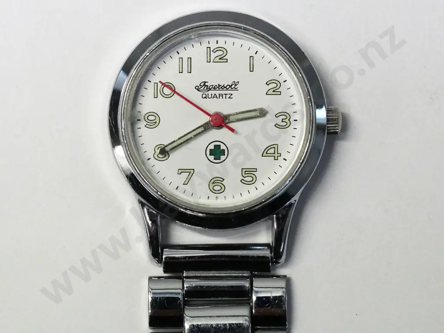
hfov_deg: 16.4
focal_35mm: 120
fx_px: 1538
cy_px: 166
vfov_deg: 12.3
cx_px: 222
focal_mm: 60
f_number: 5.6
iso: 3200
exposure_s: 1/200
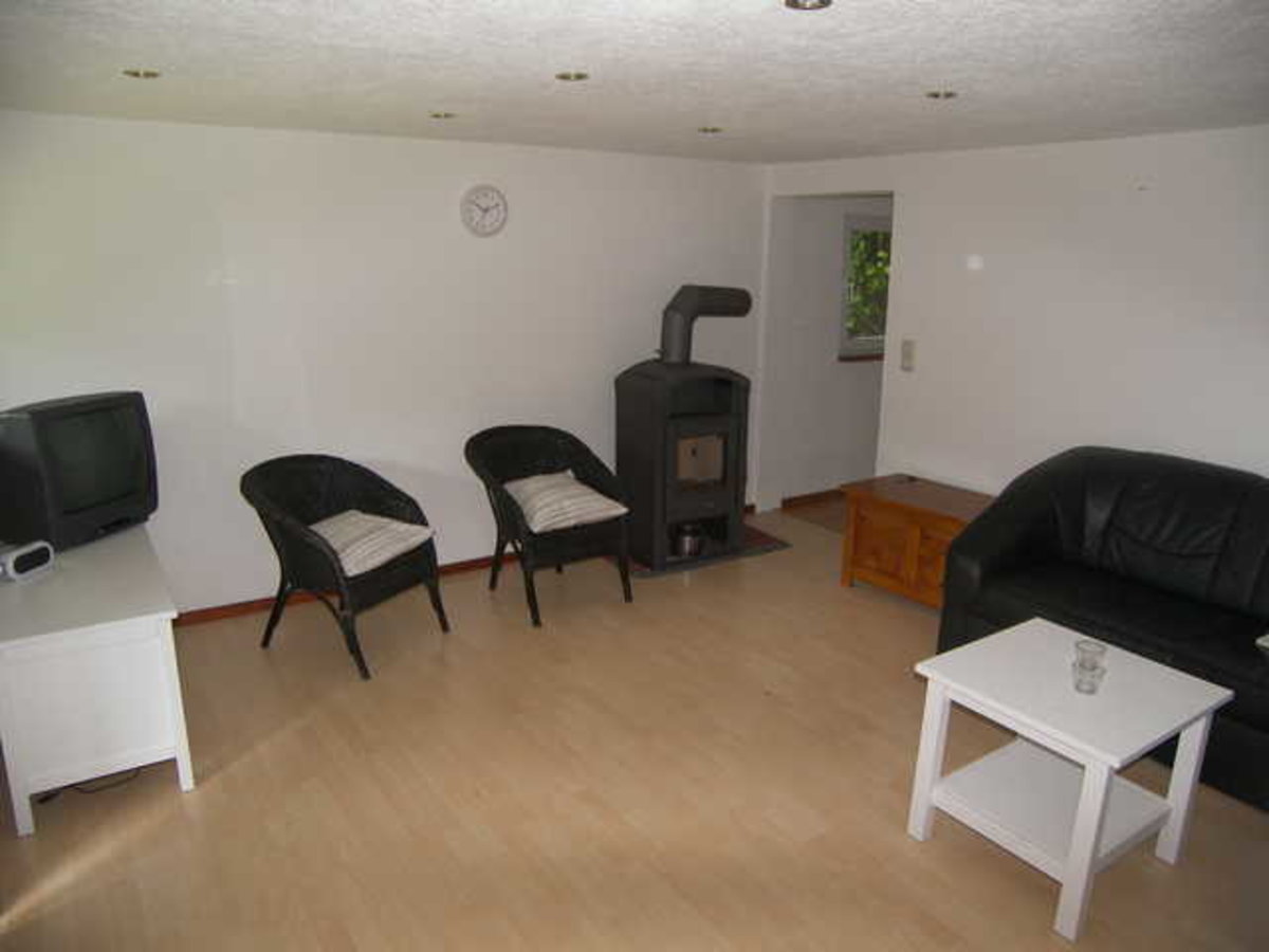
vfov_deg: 56.8
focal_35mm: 24
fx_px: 880
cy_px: 476
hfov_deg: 71.6
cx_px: 634
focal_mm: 5
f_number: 2.8
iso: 100
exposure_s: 1/30
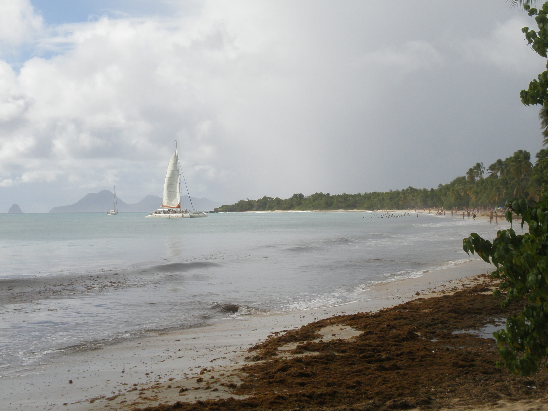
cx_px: 274
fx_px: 950
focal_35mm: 60
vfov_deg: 24.4
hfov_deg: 32.2
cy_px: 206
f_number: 13
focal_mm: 10.7
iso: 64
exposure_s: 1/125
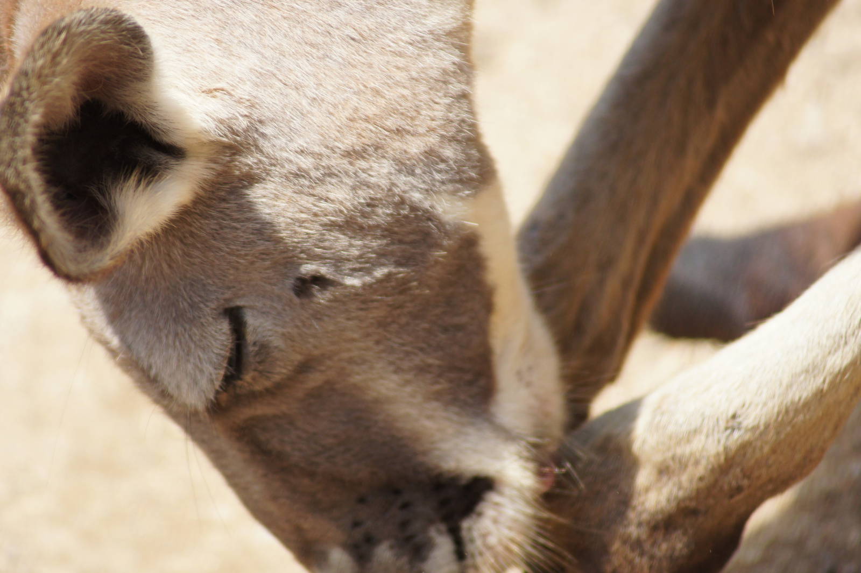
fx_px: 10756
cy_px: 286
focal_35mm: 450
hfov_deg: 4.6
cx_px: 430
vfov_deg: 3.1
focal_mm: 300
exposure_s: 1/500
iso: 500
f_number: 5.6
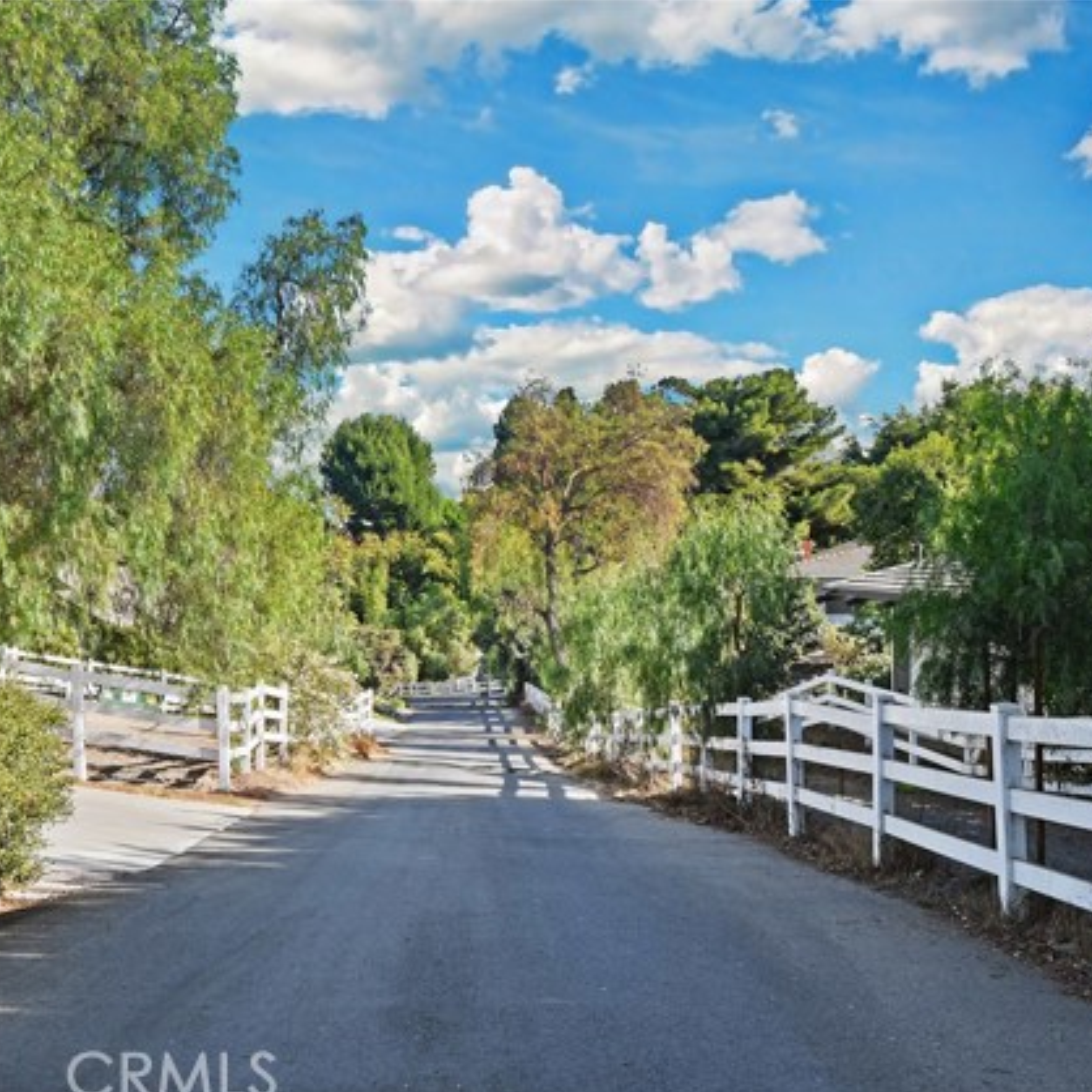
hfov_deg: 42.7
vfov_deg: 42.8
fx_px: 1392
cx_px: 460
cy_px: 555
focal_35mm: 39
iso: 250
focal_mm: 20
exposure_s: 1/40
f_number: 11
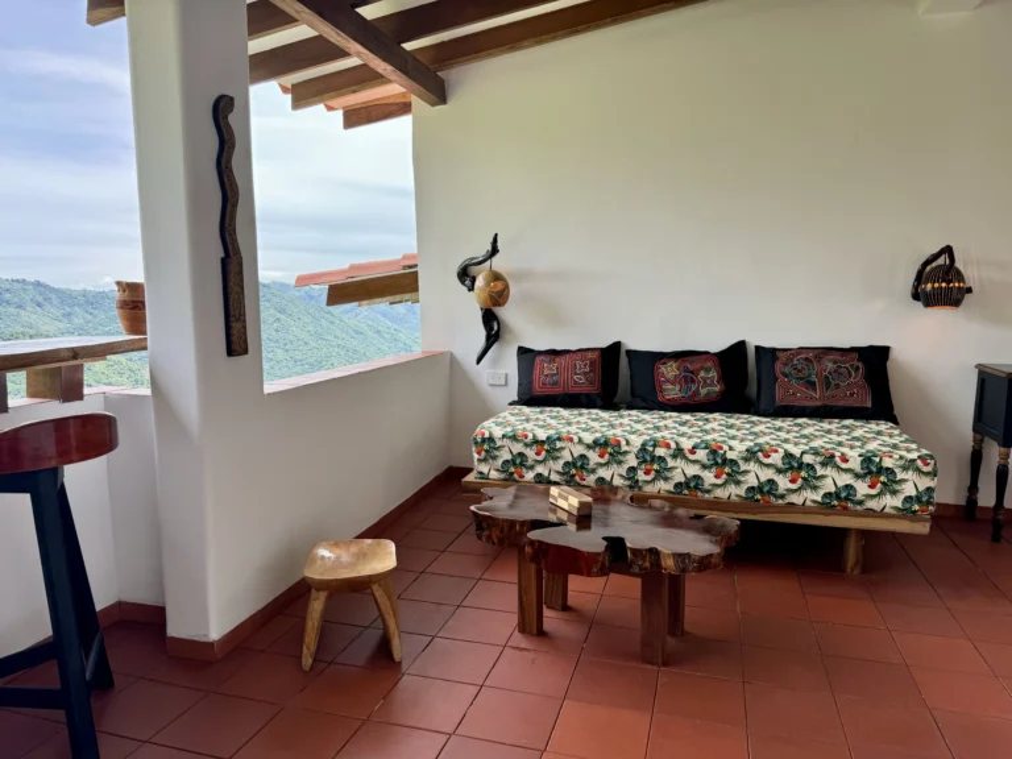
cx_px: 506
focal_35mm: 24
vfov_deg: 56.8
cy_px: 380
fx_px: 702
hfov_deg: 71.6
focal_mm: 6.76
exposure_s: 1/531
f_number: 1.78
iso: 80
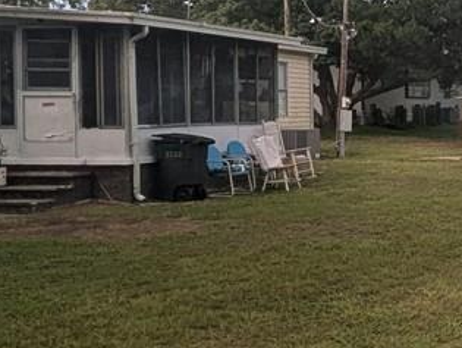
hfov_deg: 23.2
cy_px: 125
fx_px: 949
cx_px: 649
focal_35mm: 71
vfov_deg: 20.7
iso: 53
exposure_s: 1/982
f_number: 2.2
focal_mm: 1.83
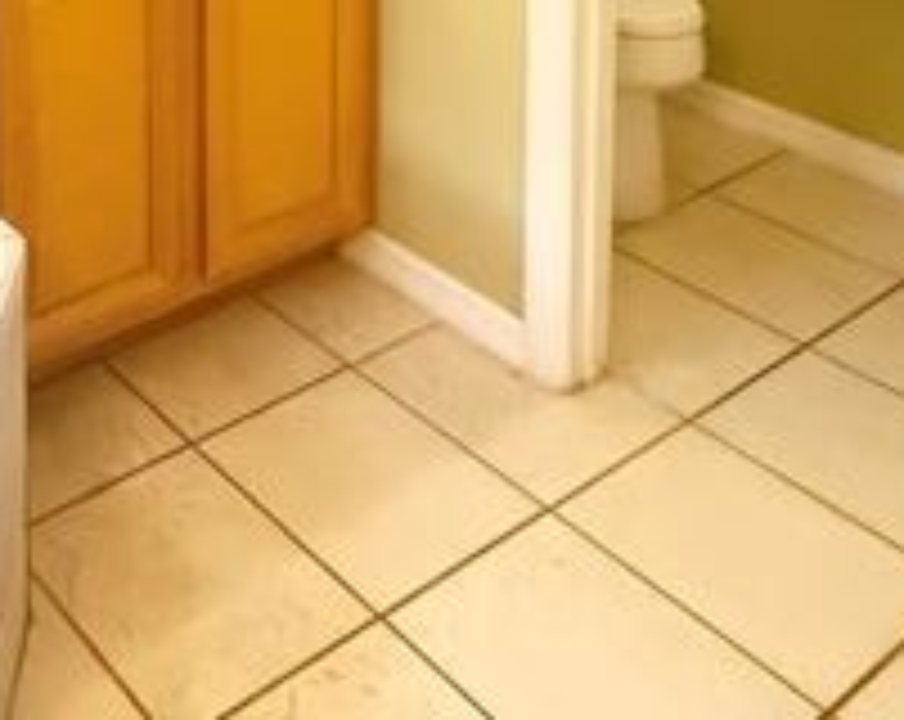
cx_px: -110
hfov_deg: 33.4
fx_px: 1282
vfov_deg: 23.9
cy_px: -396
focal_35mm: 48
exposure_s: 1/60
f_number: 2.2
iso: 1250
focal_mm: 2.22
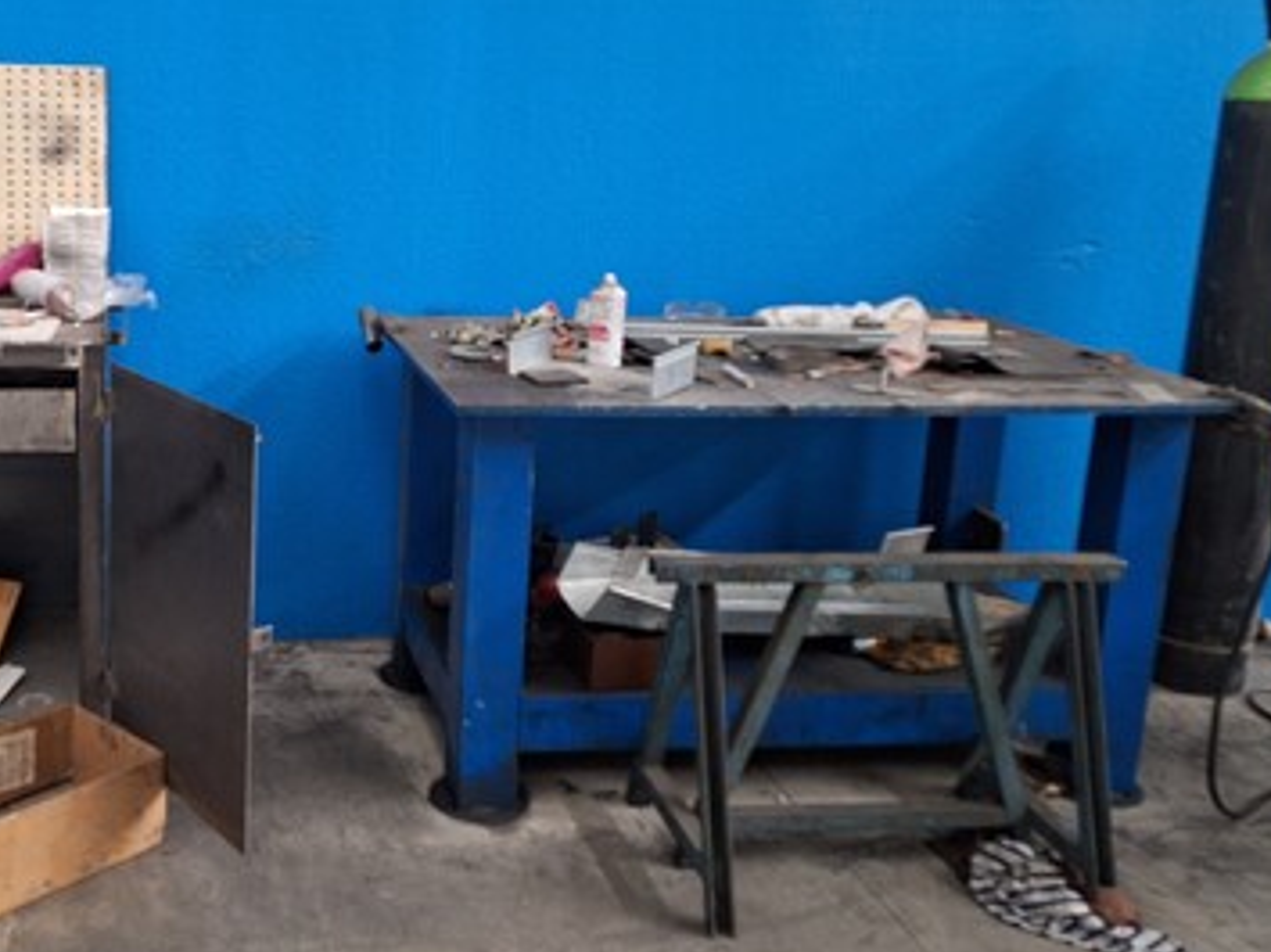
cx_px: 269
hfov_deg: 45.6
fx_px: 1431
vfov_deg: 36.7
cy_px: 392
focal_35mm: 39
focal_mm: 5.54
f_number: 1.8
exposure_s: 1/24
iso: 320
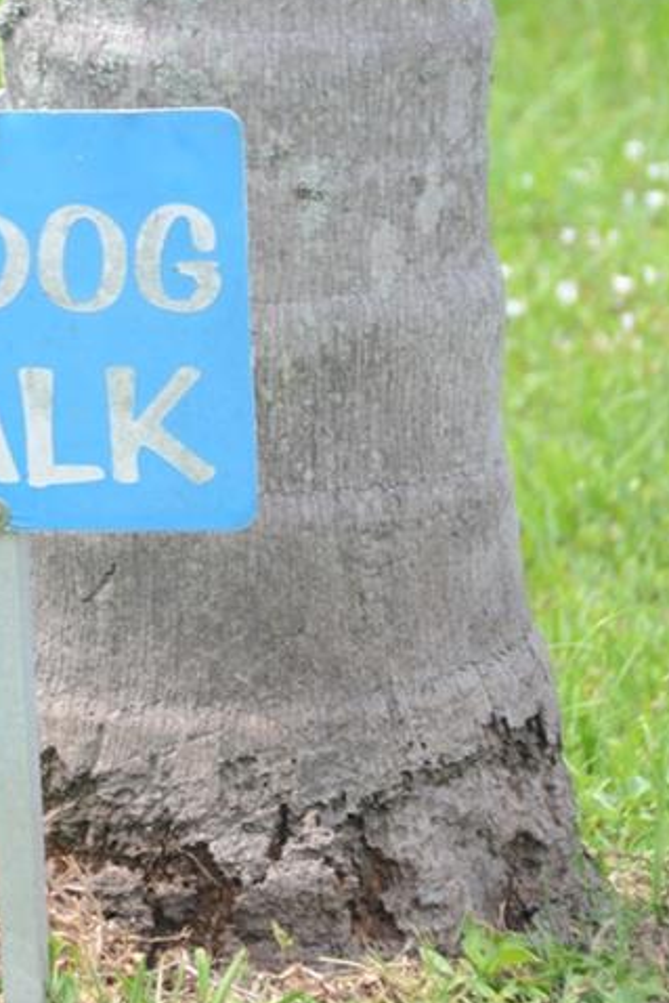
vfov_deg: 3.8
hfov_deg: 2.5
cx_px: -21
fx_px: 15180
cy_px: 379
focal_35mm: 545
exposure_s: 1/80
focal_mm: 170
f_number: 6.3
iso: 100
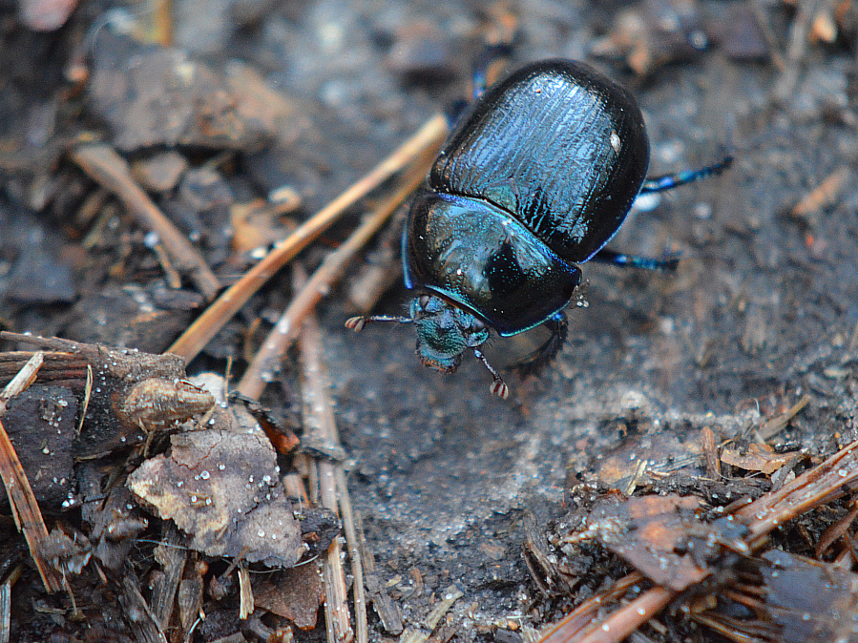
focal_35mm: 328
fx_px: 8129
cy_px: 322
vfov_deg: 4.5
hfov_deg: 6.0
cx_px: 460
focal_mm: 200
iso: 3200
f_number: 5.6
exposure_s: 1/100
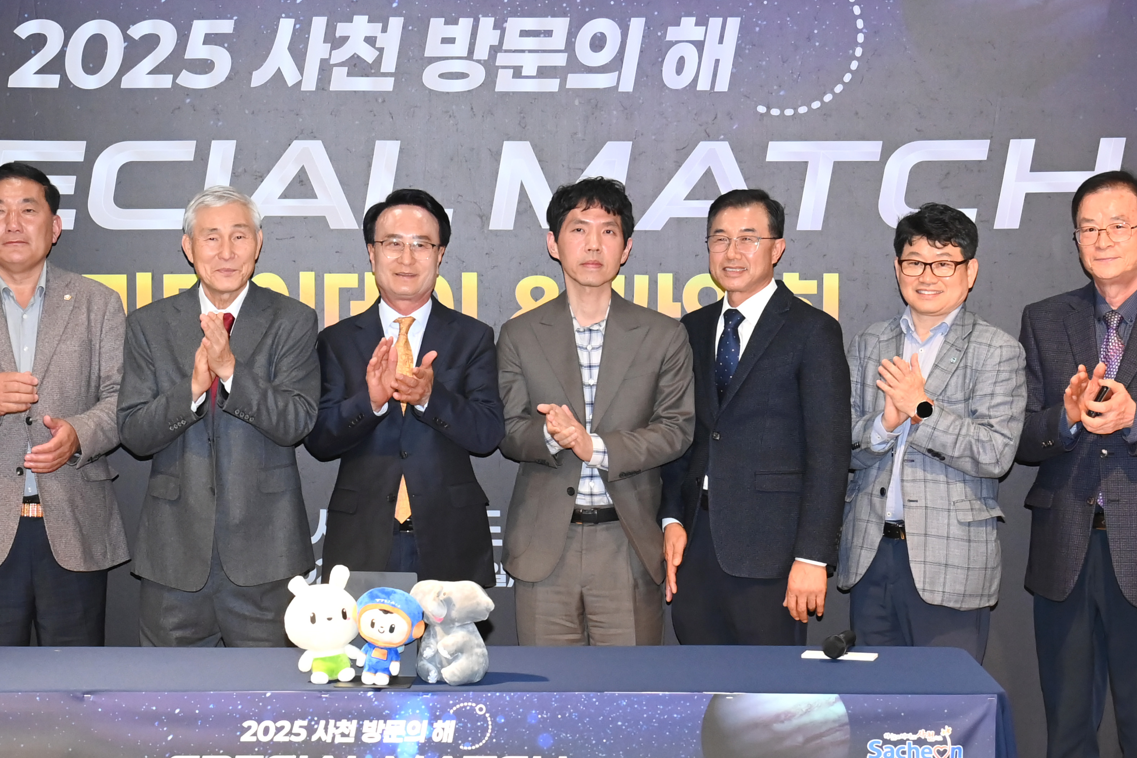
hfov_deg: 25.0
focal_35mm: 81
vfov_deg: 16.8
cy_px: 428
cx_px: 452
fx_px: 2558
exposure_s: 1/250
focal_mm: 46
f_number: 7.1
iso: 4000
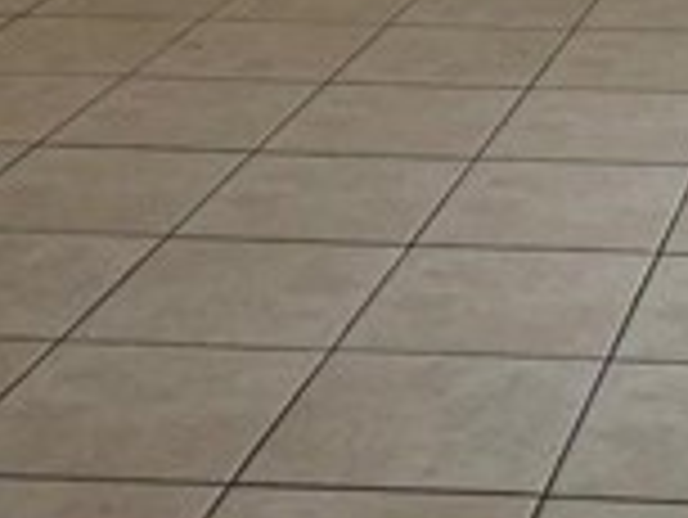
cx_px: 926
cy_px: -486
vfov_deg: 11.5
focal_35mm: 117
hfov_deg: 15.9
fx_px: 2327
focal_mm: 3.99
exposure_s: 1/97
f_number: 1.8
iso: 80
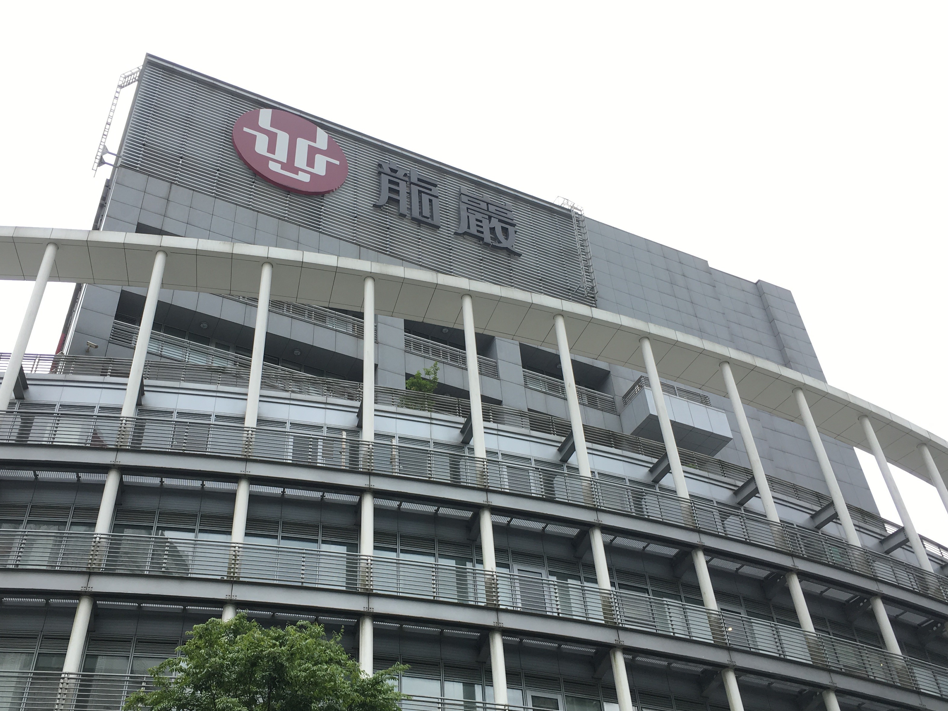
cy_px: 375
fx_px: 1013
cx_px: 409
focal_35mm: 37
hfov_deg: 50.0
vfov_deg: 38.7
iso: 25
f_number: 2.2
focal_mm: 4.15
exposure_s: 1/516
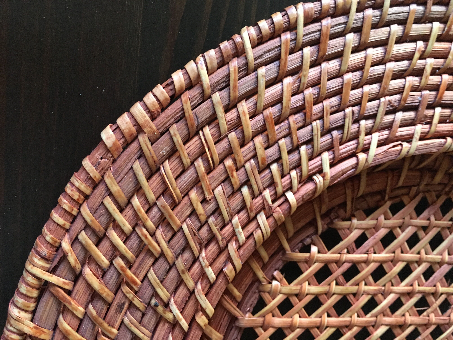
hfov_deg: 61.7
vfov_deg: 48.2
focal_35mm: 29
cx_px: 226
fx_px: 380
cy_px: 170
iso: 200
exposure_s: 1/25
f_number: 2.2
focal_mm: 4.15
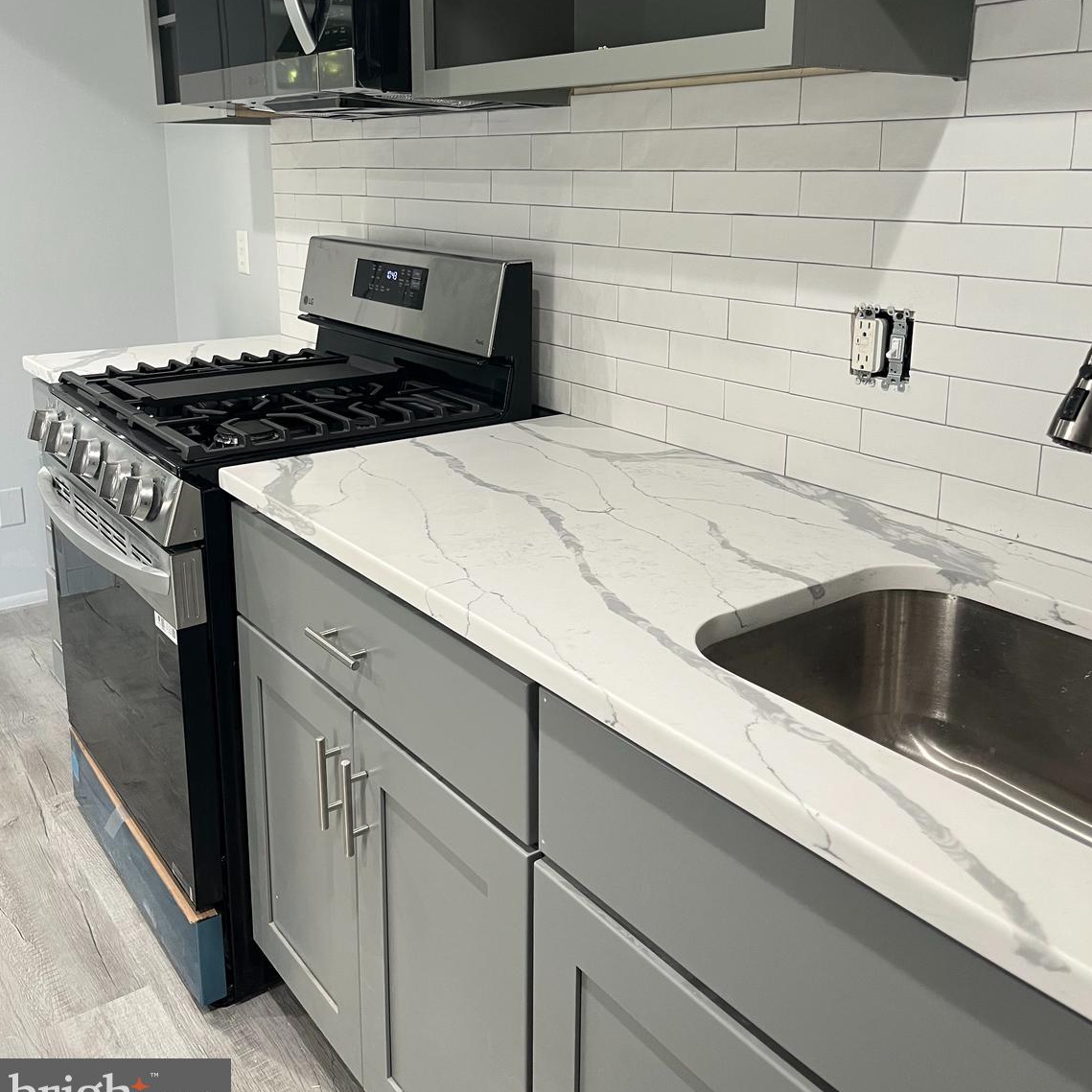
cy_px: 401
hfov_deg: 52.5
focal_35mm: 31
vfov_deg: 51.9
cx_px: 544
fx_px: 1106
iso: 100
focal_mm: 5.1
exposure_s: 1/60
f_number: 1.6
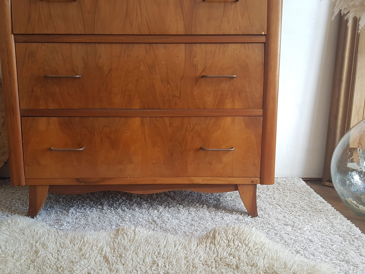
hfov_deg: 67.3
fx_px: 274
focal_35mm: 26
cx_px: 182
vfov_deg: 53.1
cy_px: 137
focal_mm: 4.2
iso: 64
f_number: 1.7
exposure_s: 1/50
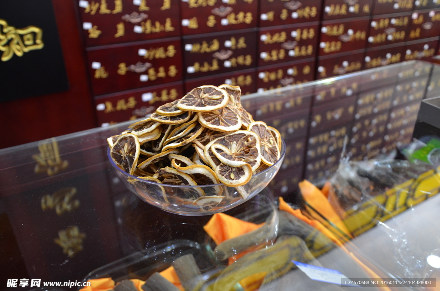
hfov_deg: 59.6
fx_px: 384
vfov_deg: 41.5
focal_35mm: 32
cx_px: 220
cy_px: 146
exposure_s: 1/30
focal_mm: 21
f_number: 3.8
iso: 800
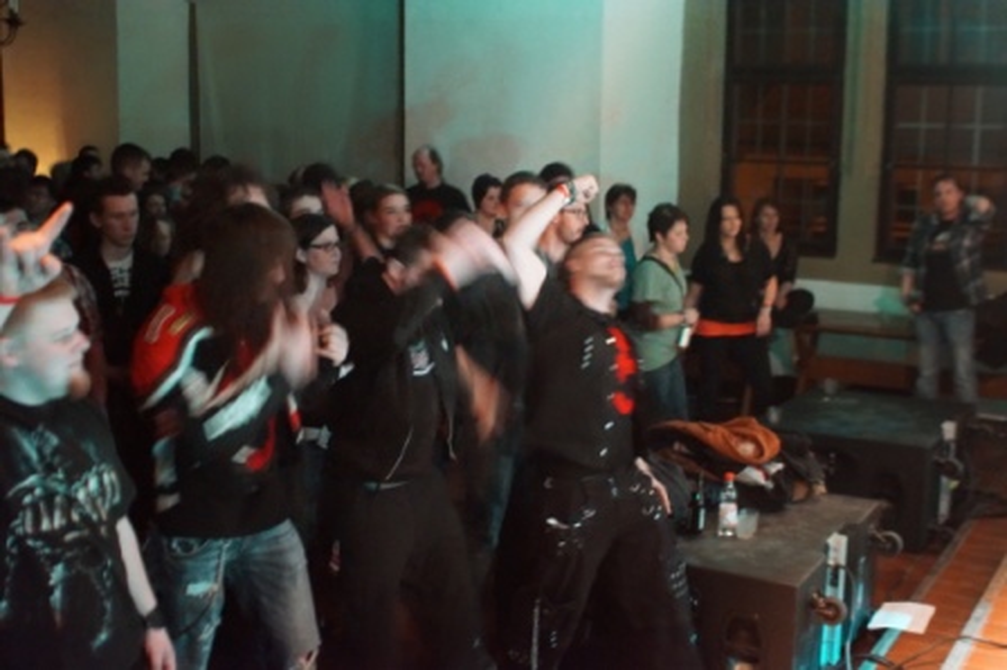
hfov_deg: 46.4
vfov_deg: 31.8
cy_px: 335
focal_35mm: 42
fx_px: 1174
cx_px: 504
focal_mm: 28
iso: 6400
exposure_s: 1/8
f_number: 3.5
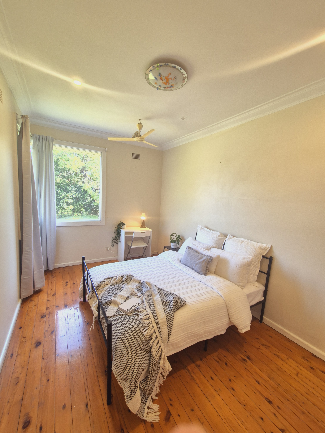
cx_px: 162
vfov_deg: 106.2
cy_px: 216
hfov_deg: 89.9
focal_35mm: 13
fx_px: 163
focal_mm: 2.2
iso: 80
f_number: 2.2
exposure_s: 1/50
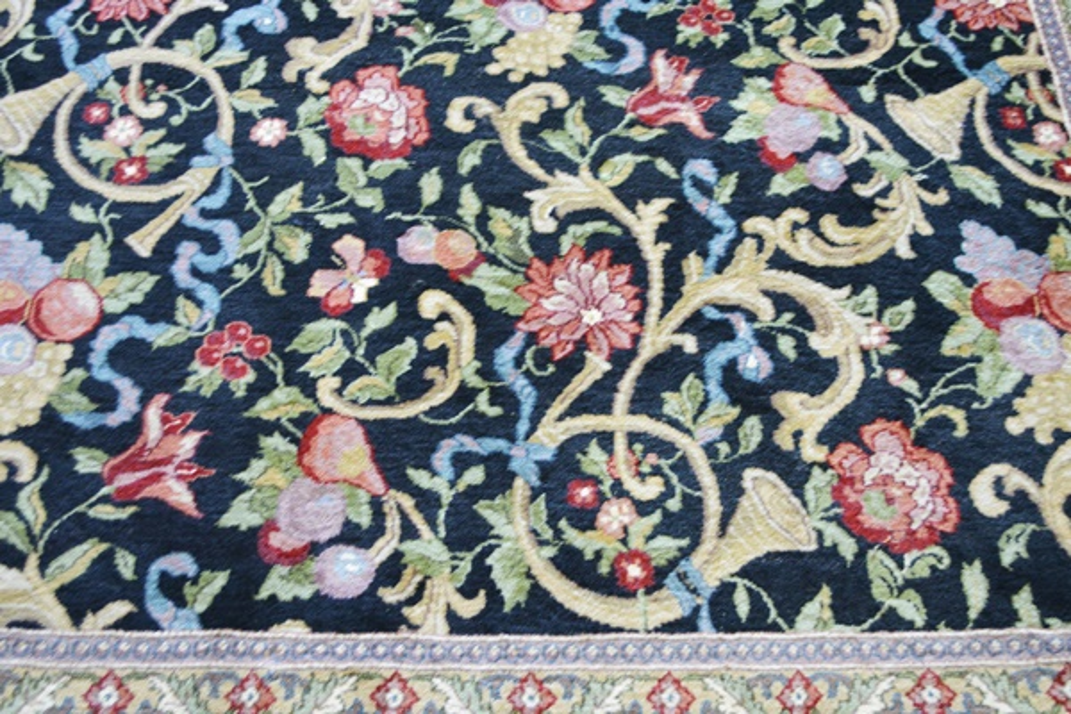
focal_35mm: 36
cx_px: 536
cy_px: 357
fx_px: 1071
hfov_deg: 53.1
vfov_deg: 36.9
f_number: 4
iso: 900
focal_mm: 24
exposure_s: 1/30
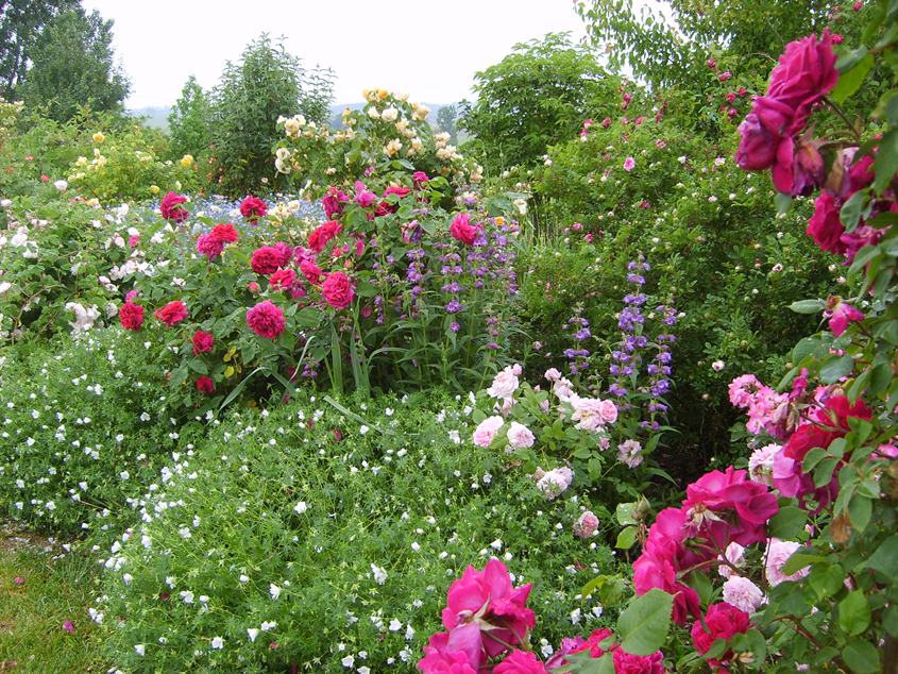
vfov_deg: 40.7
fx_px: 908
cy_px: 337
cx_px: 449
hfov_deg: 52.6
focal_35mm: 35
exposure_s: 1/180
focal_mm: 5.8
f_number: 2.8
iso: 50
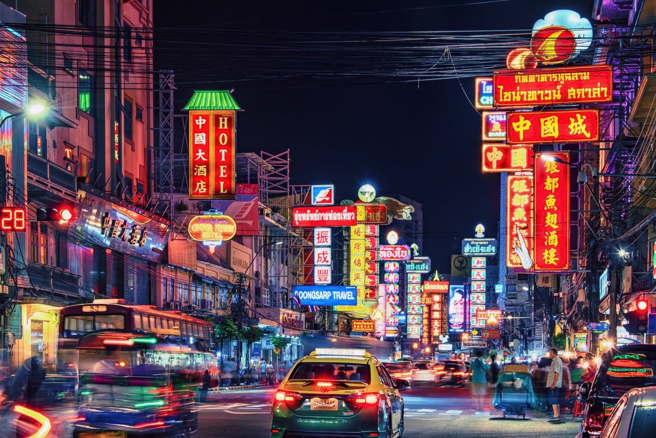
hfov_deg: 26.0
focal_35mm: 78
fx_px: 1422
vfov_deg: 17.5
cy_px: 219
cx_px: 328
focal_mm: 78
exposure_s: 3
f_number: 13
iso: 64
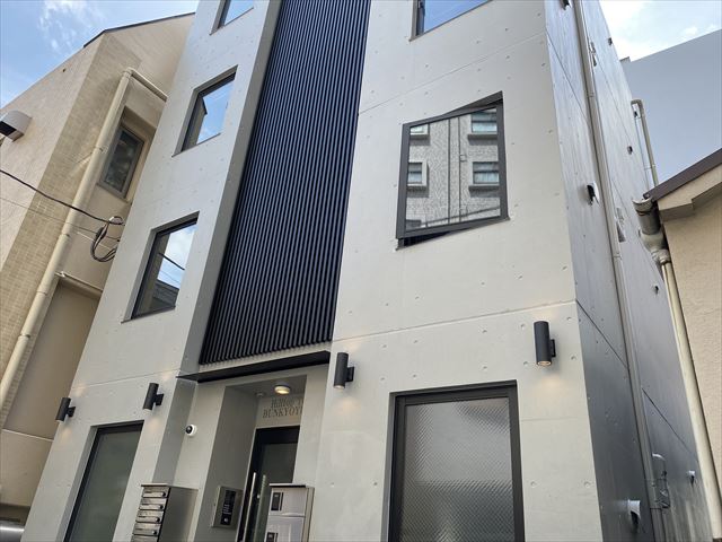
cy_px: 271
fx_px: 542
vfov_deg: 53.1
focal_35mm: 26
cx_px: 361
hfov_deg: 67.3
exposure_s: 1/805
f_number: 1.8
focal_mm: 4.25
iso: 32
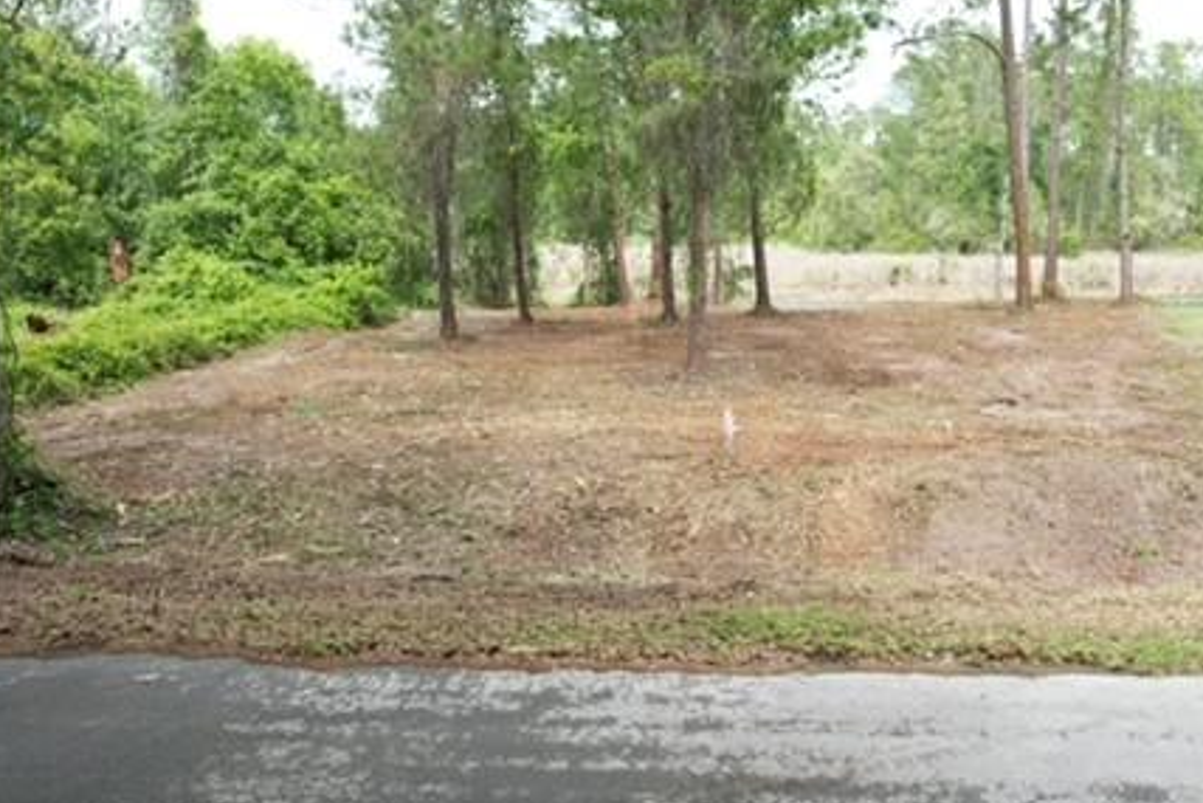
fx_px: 1103
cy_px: 344
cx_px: 733
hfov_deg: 56.7
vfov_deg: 39.9
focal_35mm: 33
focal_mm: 8.38
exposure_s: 1/725
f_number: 2.8
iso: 200
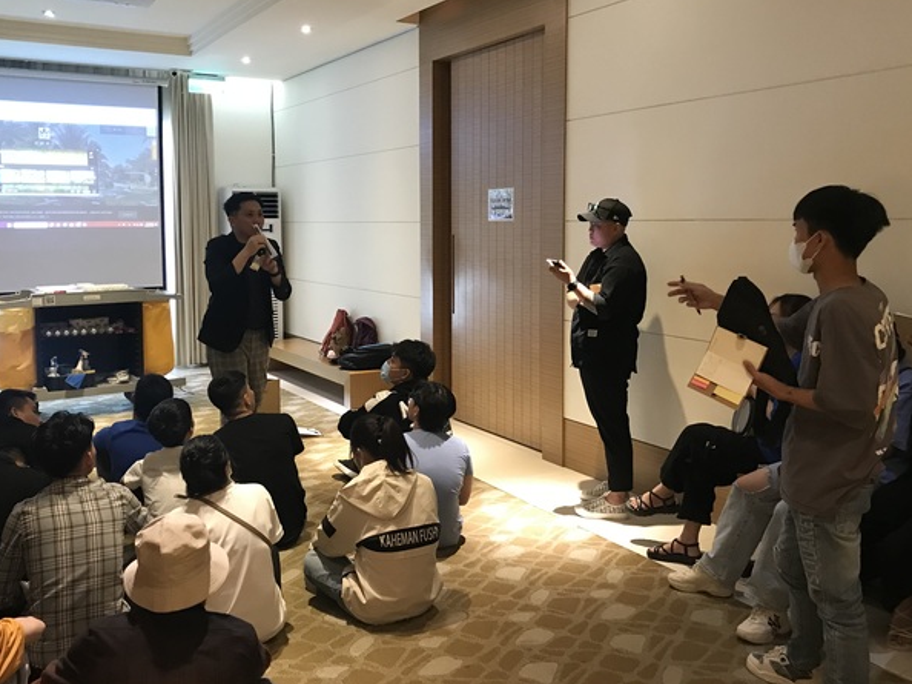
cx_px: 430
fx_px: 869
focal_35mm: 33
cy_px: 288
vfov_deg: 42.8
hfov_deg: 55.3
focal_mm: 3.99
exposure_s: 1/15
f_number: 1.8
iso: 80
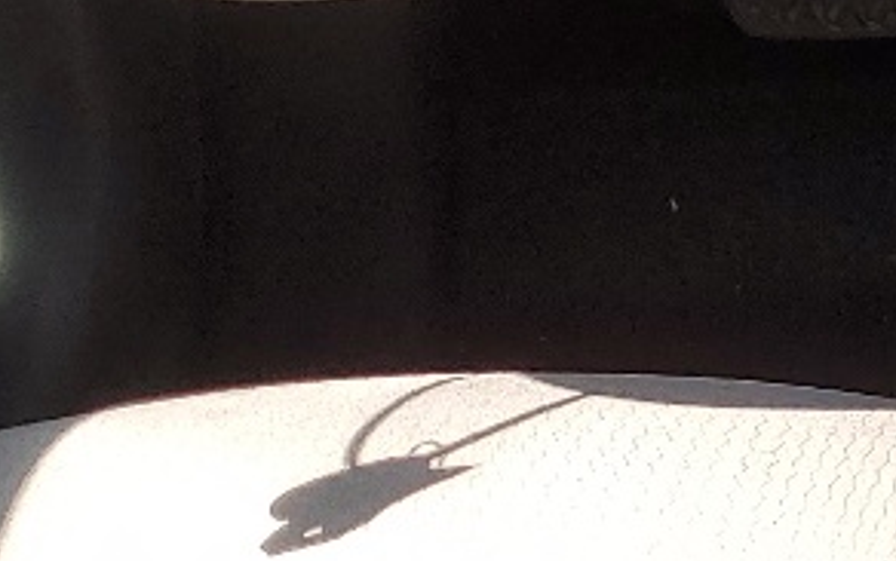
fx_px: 3690
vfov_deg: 8.7
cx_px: 1467
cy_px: 261
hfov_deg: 12.9
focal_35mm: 151
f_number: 1.5
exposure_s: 1/161
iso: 50
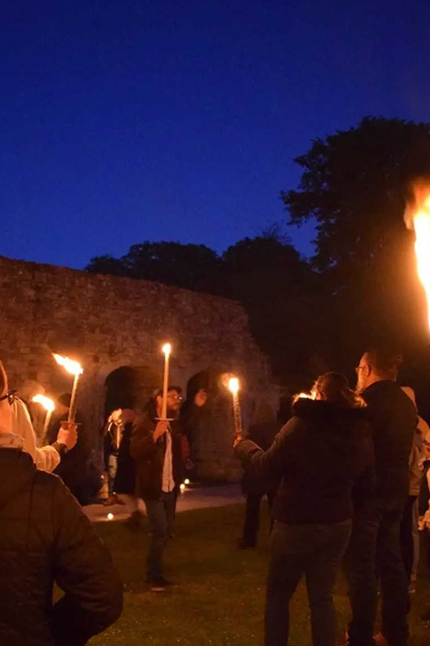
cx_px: 167
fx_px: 753
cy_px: 405
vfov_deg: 46.0
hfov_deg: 31.8
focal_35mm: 42
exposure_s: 1/25
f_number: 3.5
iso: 6400
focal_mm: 18
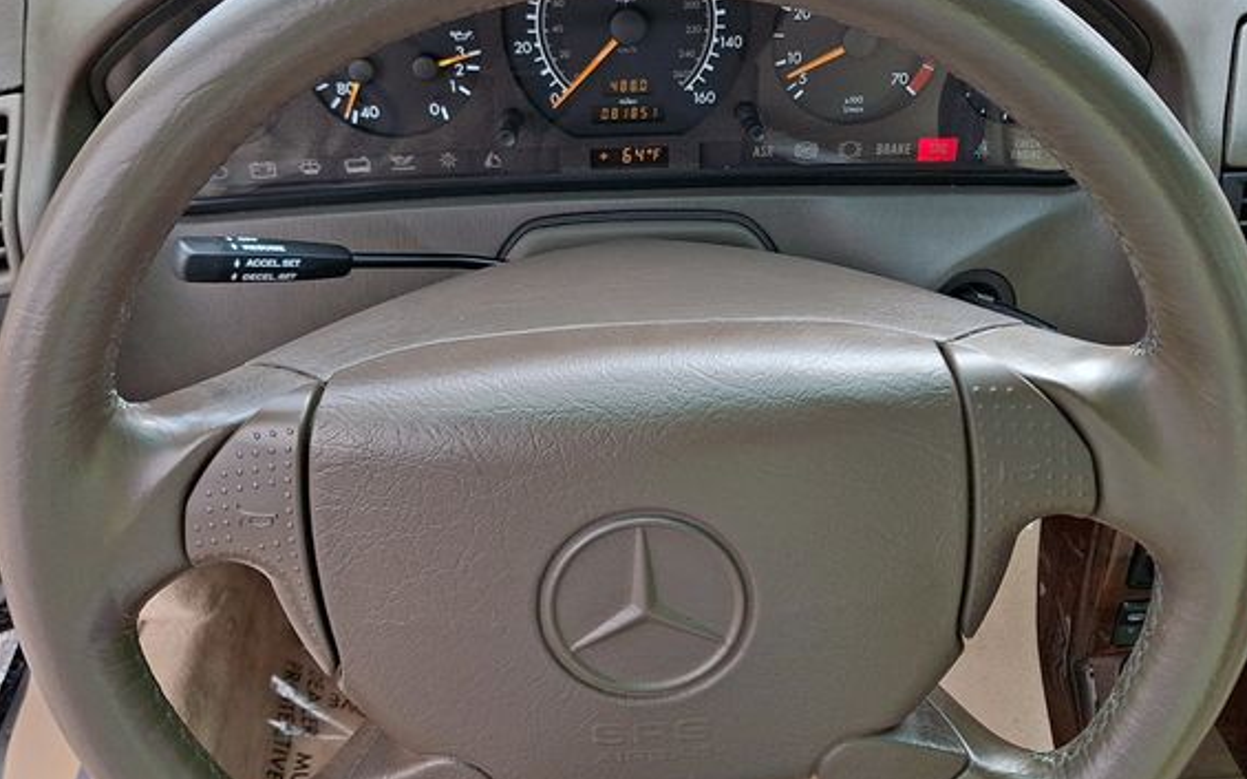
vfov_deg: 41.6
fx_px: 1019
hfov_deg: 62.9
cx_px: 633
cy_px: 302
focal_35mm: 30
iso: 25
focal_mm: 4.69
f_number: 1.8
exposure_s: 1/183
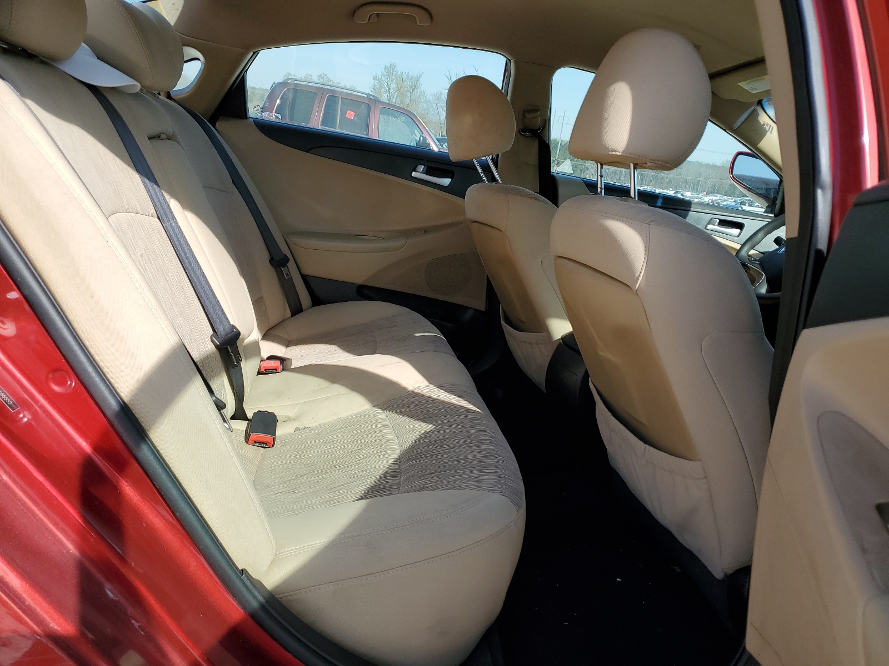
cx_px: 444
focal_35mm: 26
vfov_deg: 53.1
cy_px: 333
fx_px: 668
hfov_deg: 67.3
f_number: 1.5
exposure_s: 1/1429
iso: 50
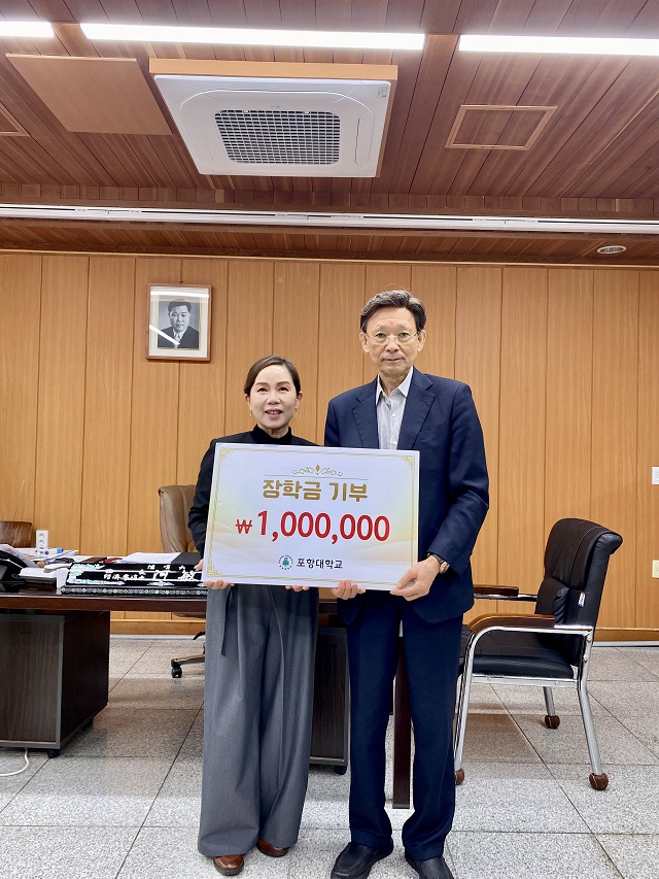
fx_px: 660
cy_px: 440
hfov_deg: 53.1
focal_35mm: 26
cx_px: 330
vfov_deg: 67.3
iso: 100
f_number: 1.8
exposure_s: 1/120
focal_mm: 4.25
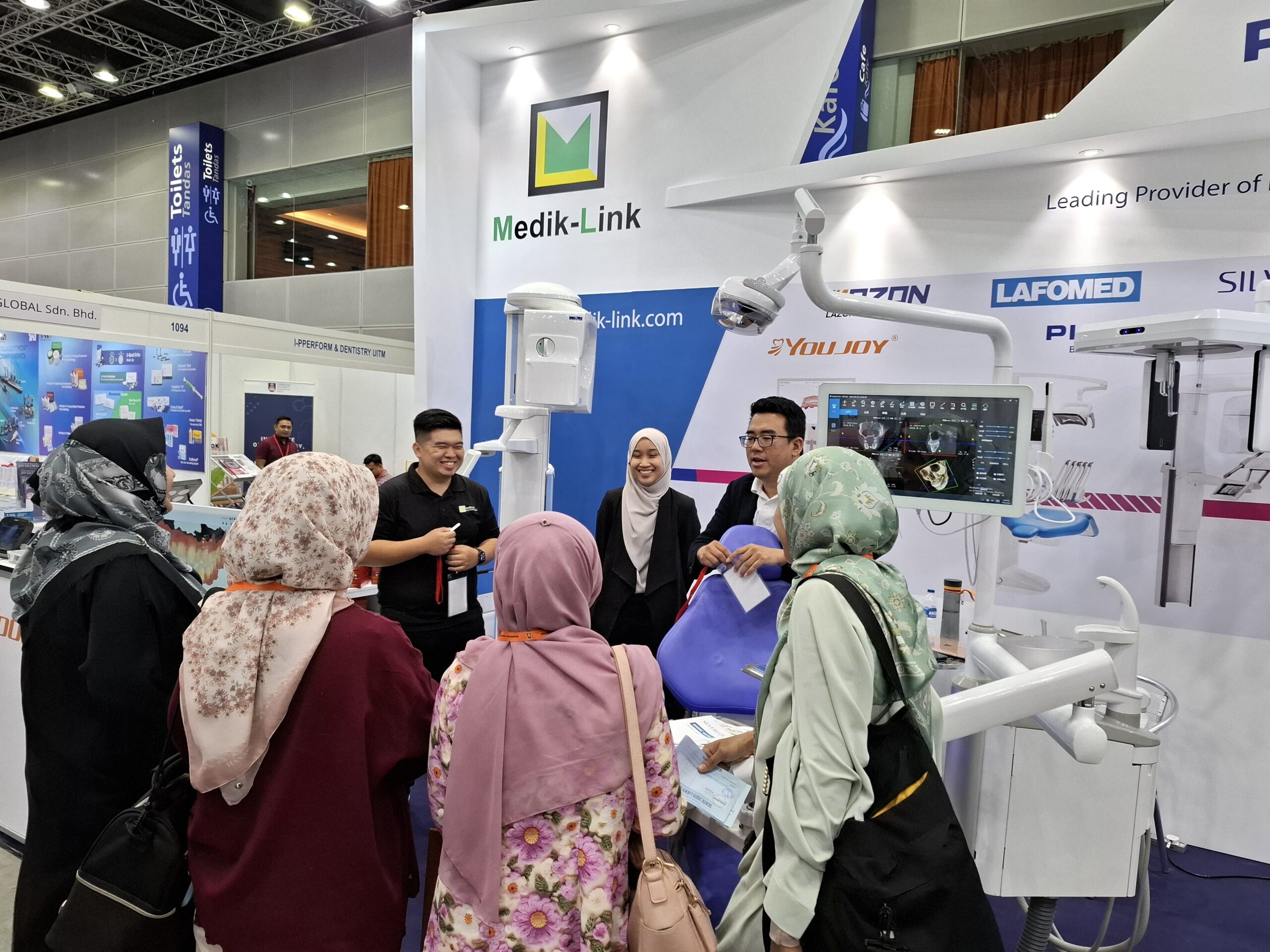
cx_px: 635
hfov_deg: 73.9
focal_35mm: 23
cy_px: 476
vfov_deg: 58.9
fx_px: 844
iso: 100
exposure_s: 1/100
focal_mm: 5.54
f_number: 1.8
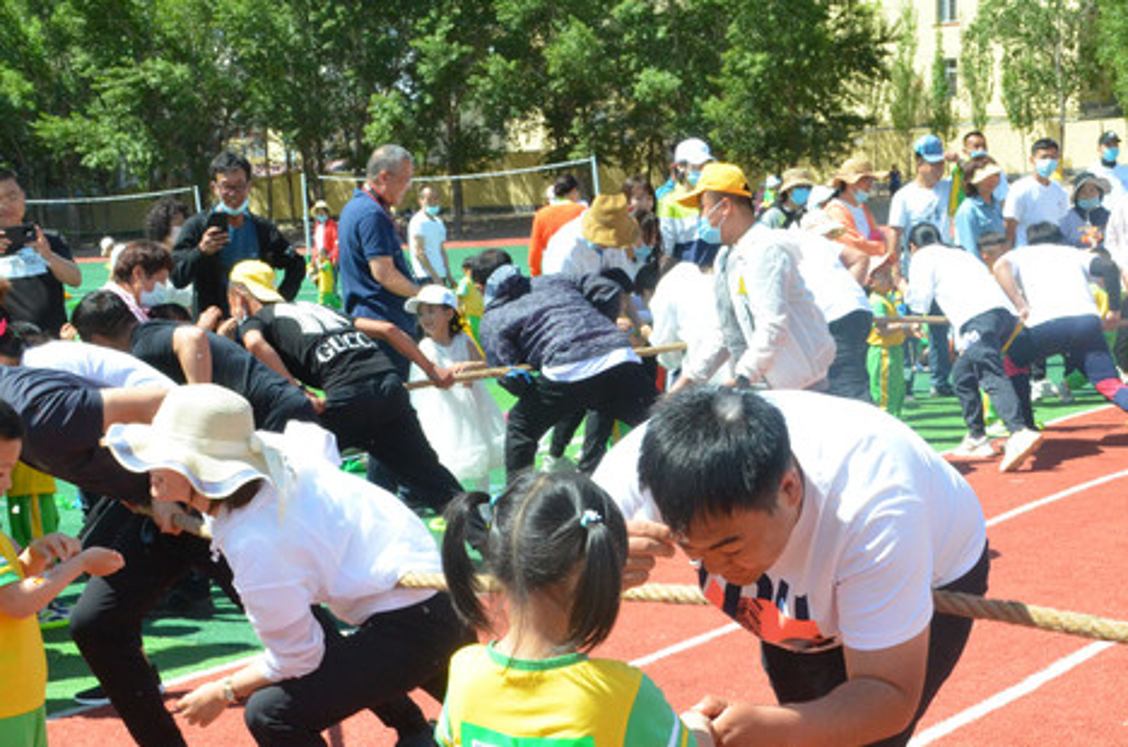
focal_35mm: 61
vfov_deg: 22.0
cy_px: 535
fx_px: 1907
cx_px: 660
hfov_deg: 32.9
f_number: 18
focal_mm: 28
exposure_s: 1/1250
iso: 2200
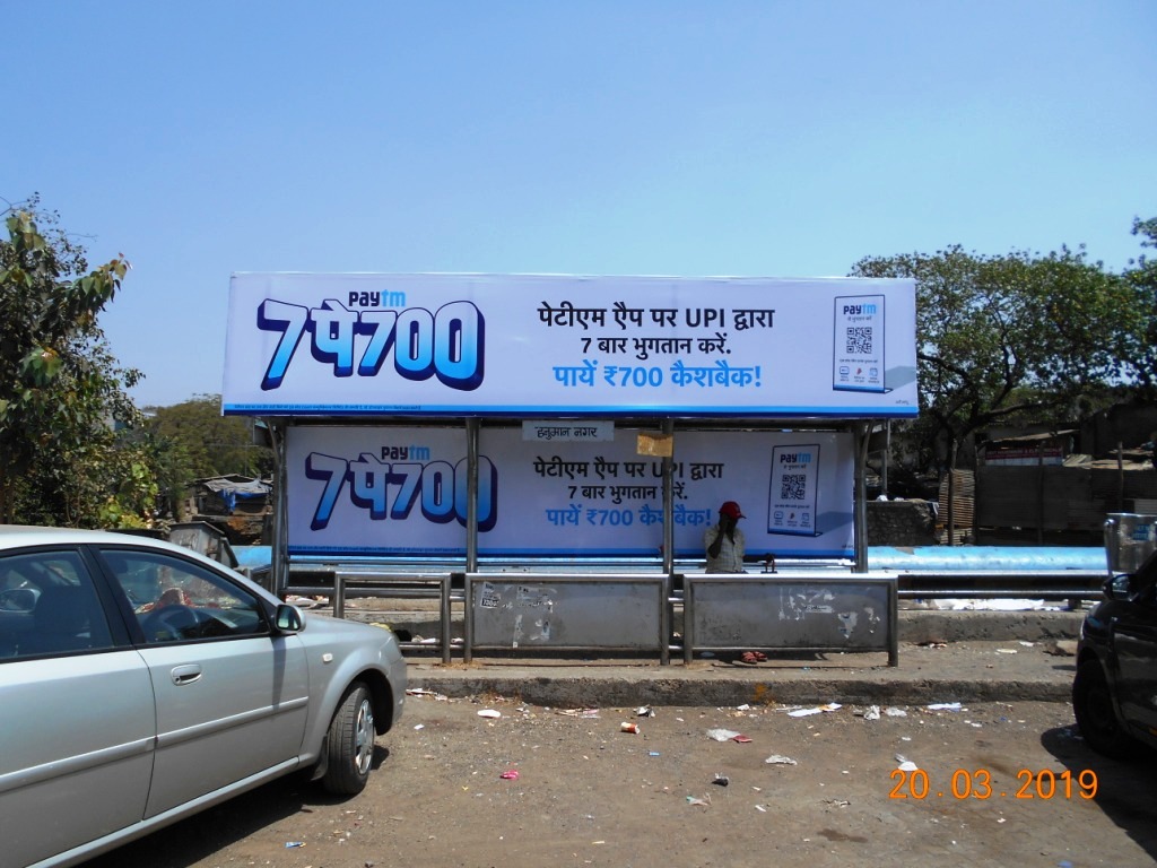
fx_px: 869
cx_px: 578
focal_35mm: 26
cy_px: 434
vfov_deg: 53.1
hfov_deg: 67.3
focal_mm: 4.6
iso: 80
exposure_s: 1/1250
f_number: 3.2
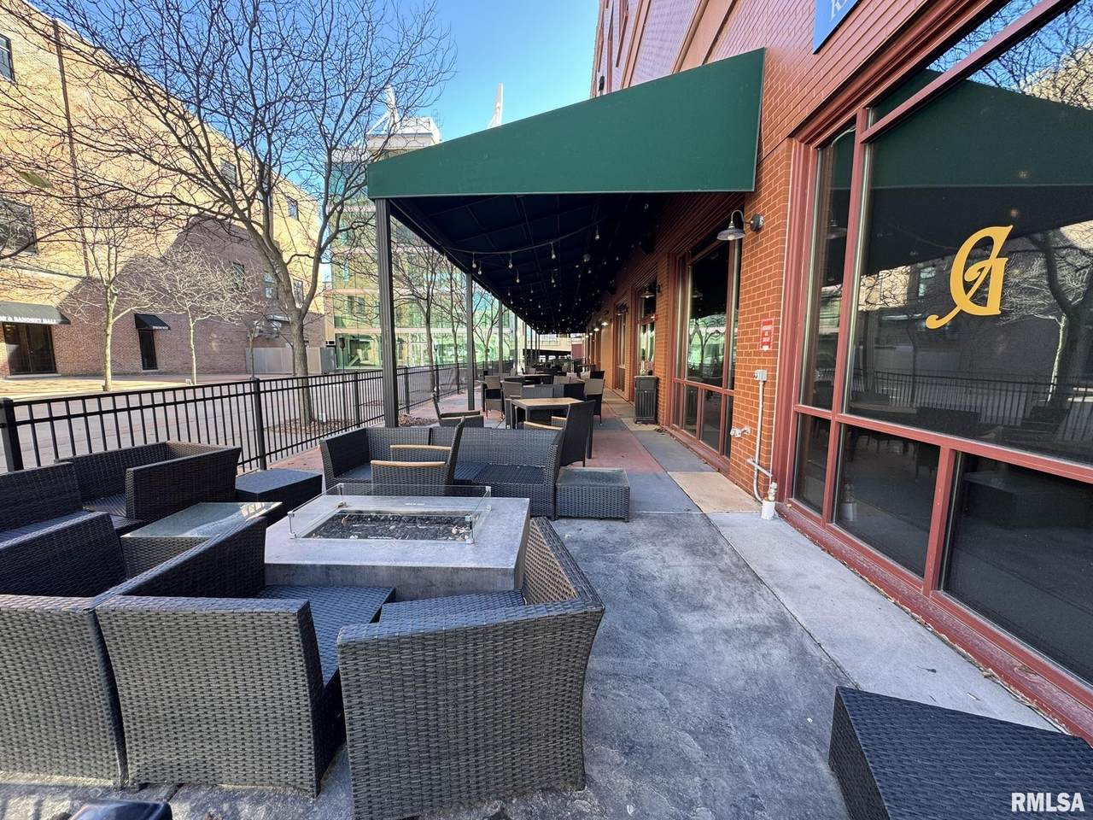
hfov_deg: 102.1
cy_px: 410
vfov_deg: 85.7
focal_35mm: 14
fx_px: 442
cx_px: 546
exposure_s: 1/99
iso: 64
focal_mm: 2.22
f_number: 2.2
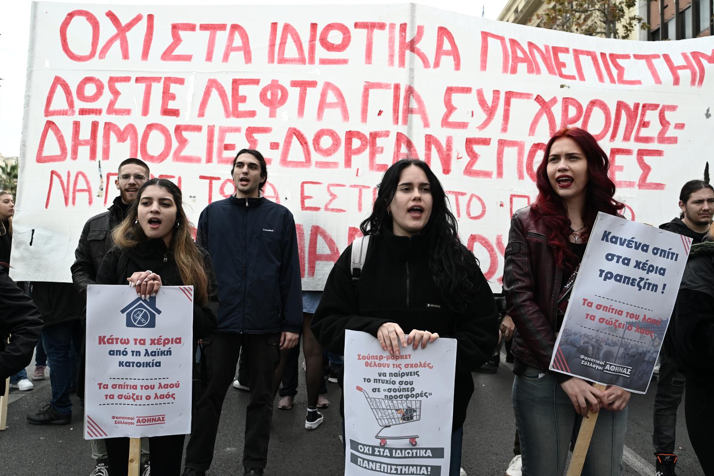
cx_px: 357
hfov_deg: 59.5
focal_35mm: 32
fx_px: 625
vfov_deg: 41.7
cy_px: 238
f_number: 5.6
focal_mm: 31.5
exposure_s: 1/500
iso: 400
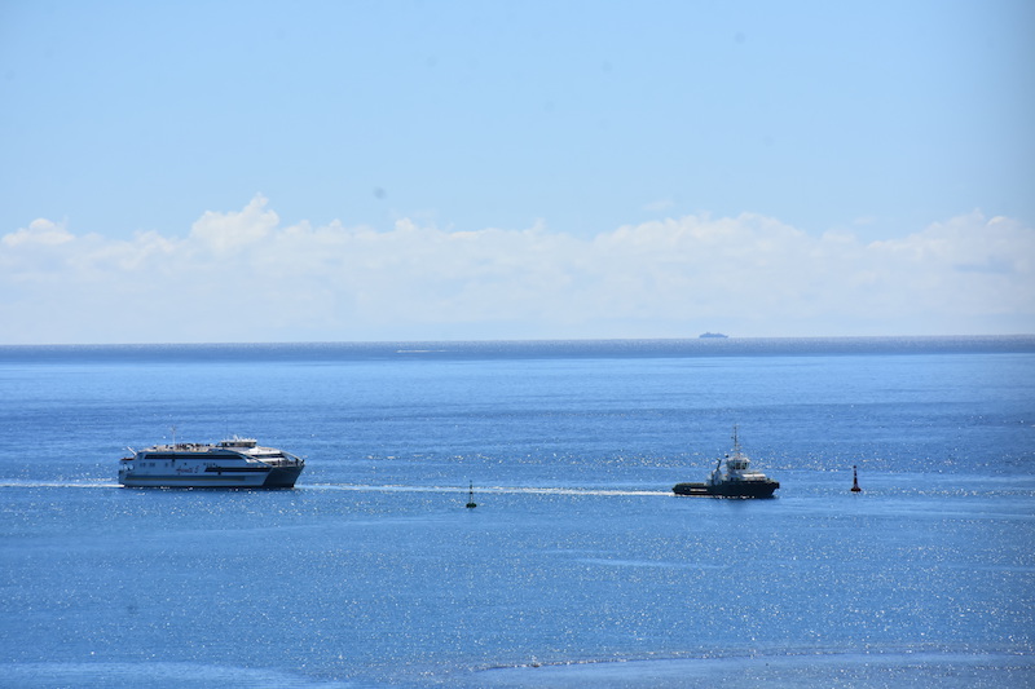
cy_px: 344
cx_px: 518
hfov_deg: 9.8
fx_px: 6036
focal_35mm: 210
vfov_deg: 6.5
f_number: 11
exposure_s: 1/2000
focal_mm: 140
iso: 640
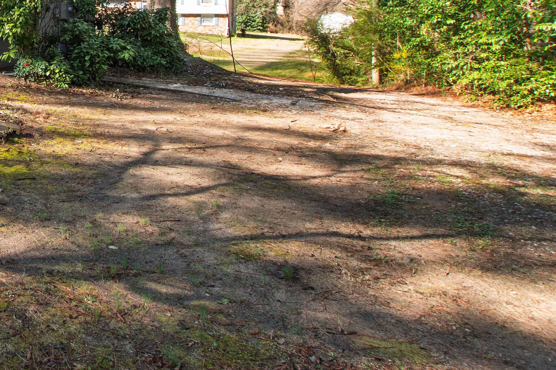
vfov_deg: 33.4
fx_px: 556
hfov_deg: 39.5
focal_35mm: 36
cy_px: -11
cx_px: -101
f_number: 8
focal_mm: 10
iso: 250
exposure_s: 1/100
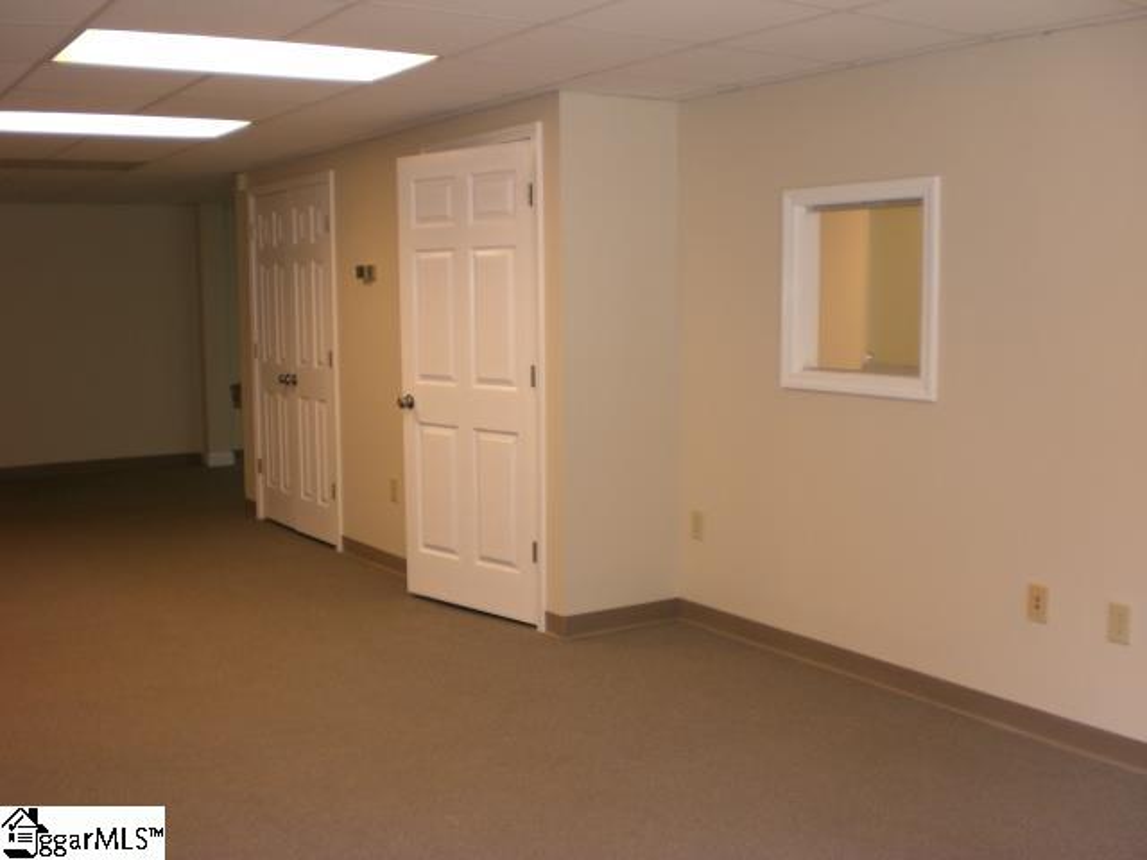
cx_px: 574
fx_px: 1259
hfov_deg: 49.0
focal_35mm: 38
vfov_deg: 37.7
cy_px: 430
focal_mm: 6.3
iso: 100
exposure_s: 1/80
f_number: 3.1
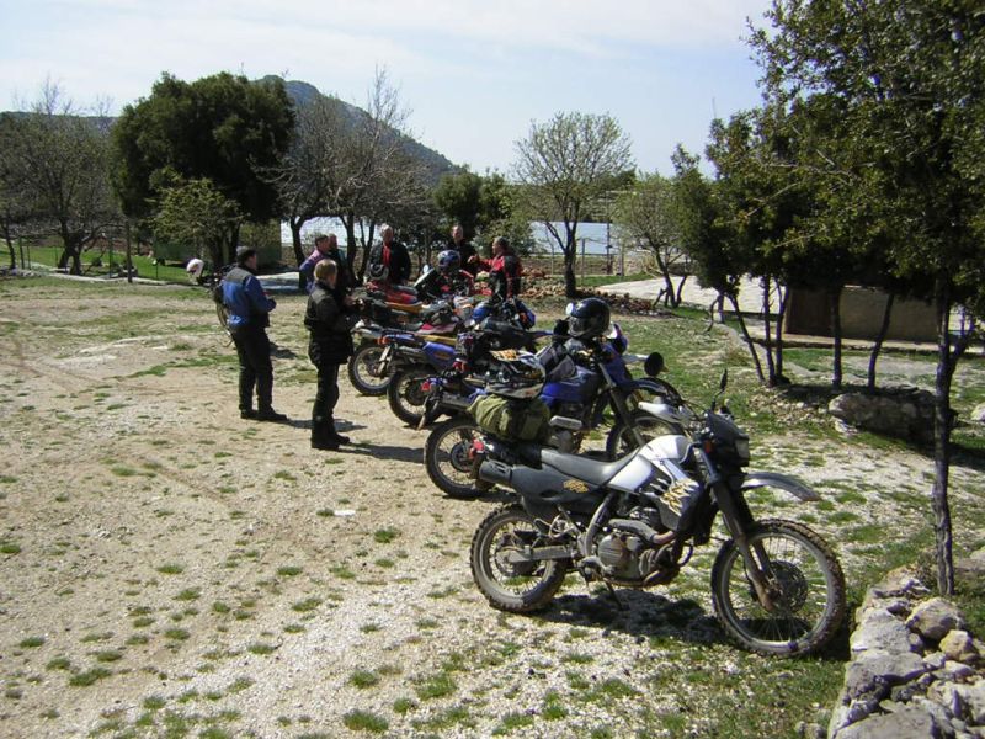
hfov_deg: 51.4
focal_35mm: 36
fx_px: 1024
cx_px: 492
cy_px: 370
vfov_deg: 39.7
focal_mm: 4.7
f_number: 5.2
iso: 50
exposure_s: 1/375
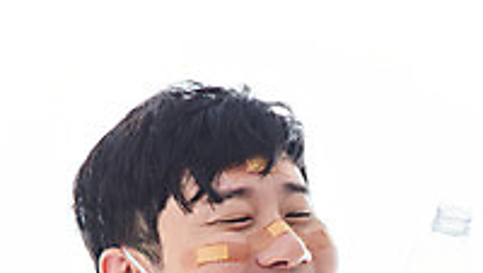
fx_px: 5103
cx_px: 252
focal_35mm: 398
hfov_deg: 5.4
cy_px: 391
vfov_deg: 3.1
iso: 100
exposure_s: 1/125
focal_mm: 190
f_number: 14
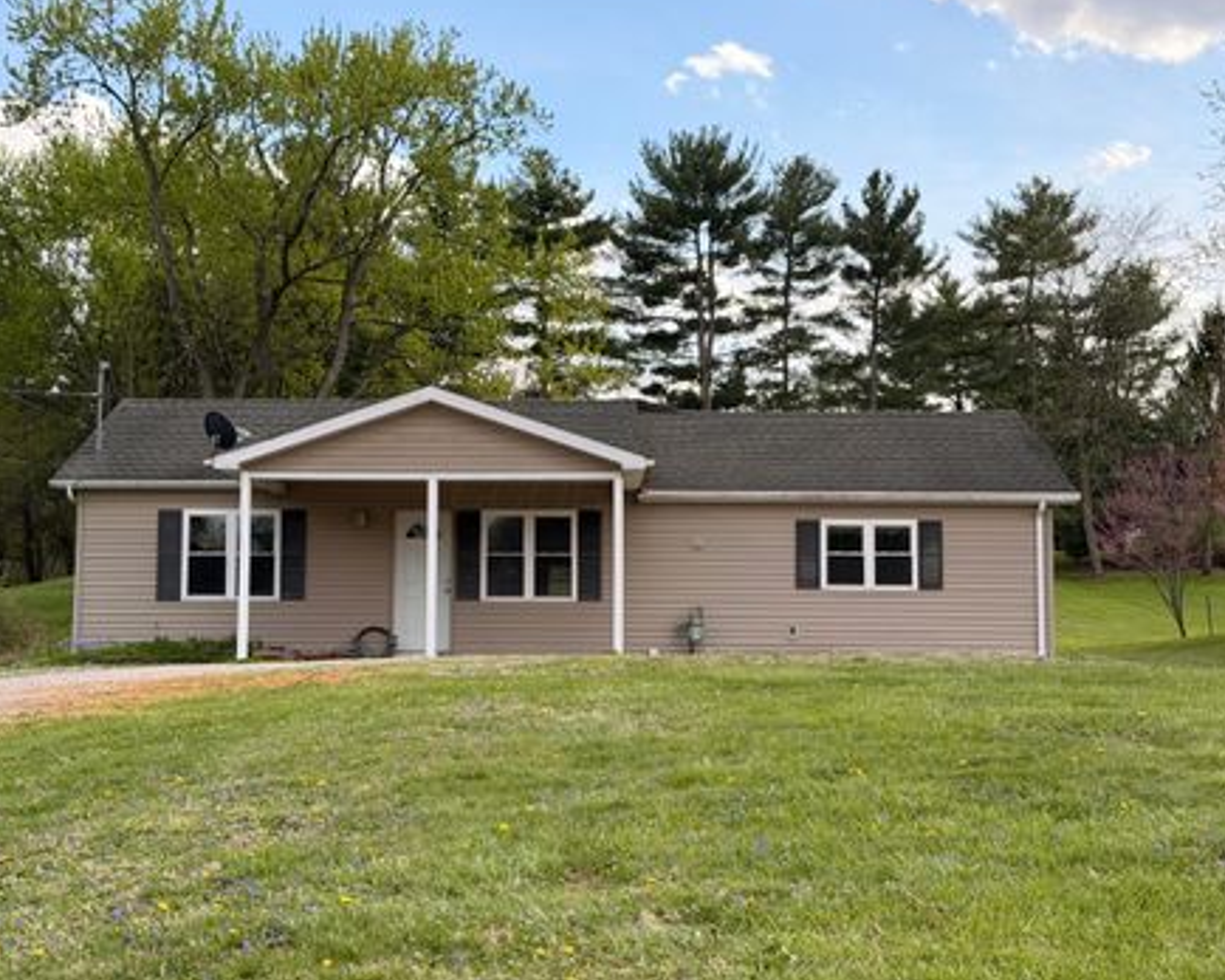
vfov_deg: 28.1
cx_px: 593
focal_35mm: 54
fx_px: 1957
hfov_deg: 34.7
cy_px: 493
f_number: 1.78
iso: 80
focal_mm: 6.76
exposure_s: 1/2415
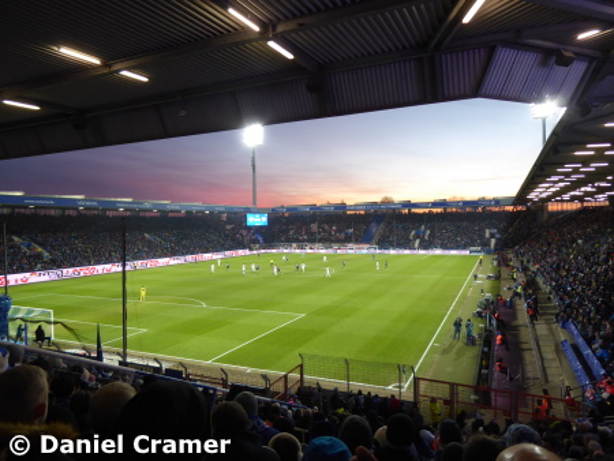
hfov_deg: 71.6
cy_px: 230
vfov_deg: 56.9
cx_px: 307
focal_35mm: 24
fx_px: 426
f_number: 3.3
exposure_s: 1/60
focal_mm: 4.3
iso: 200
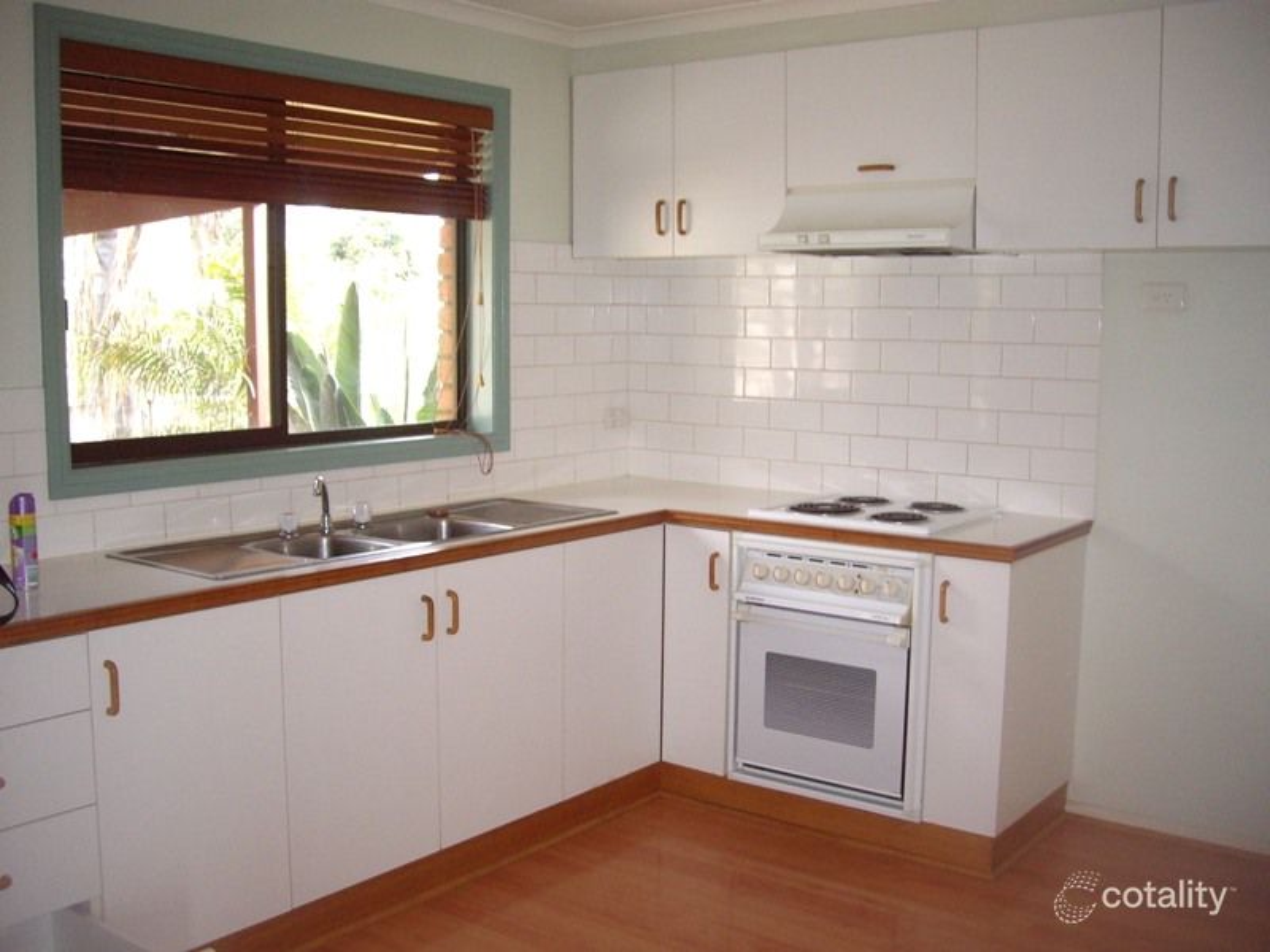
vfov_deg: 37.7
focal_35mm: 38
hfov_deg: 49.0
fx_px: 1394
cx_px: 635
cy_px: 476
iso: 200
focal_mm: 6.2
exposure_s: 1/40
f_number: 2.7
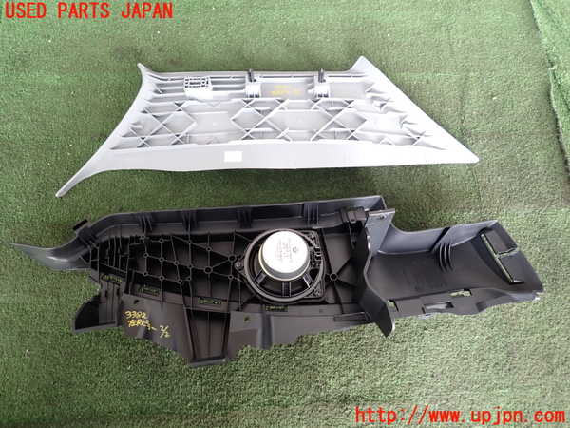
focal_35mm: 25
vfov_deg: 54.9
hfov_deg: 69.4
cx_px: 285
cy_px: 214
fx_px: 412
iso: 200
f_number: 2
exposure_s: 1/40
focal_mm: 4.5
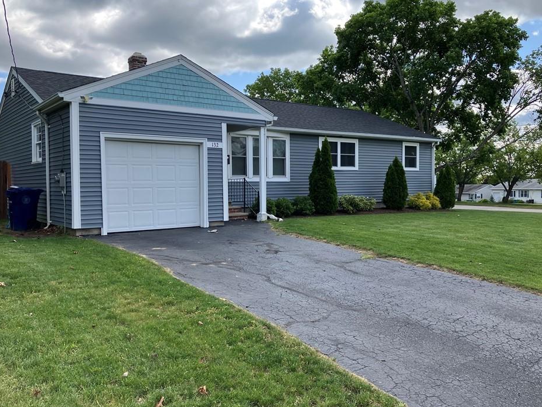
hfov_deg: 58.3
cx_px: 280
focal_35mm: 31
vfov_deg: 45.4
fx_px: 485
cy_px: 197
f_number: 1.8
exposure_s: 1/759
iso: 32
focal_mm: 3.99
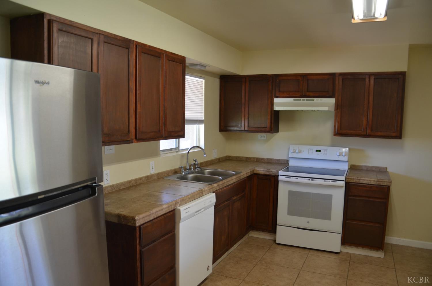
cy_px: 143
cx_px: 216
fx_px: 323
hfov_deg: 67.5
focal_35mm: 27
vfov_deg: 47.7
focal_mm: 18
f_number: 4
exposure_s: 1/60
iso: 500
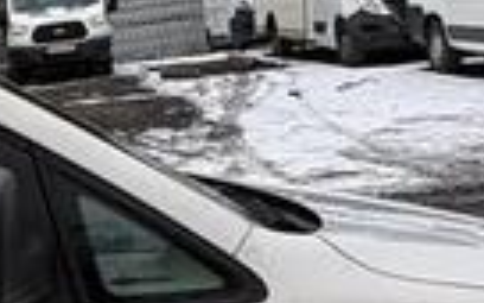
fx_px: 1293
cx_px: -342
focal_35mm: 98
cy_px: 221
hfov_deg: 17.8
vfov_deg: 13.3
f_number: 2.2
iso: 40
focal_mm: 2.22
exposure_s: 1/224
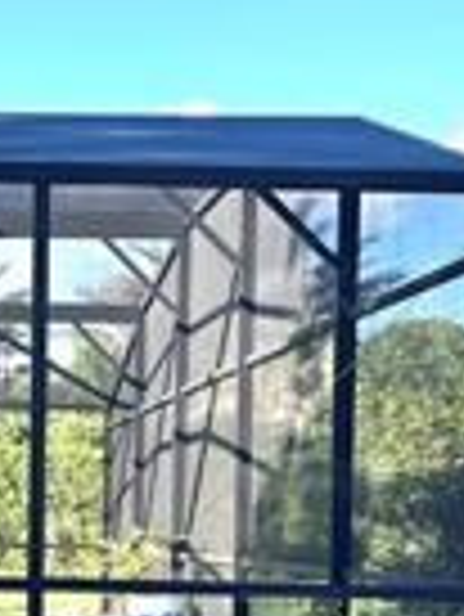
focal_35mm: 93
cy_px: 544
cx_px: -38
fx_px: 1660
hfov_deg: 15.5
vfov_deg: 20.7
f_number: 1.78
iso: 80
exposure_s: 1/1357
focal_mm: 6.86
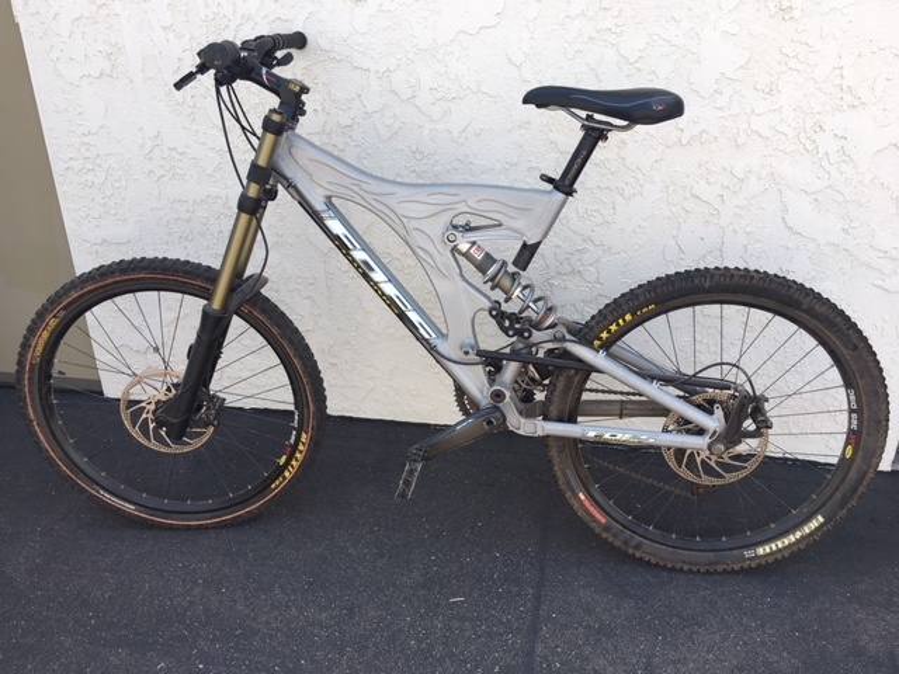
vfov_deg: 48.2
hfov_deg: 61.7
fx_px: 753
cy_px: 337
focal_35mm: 29
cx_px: 450
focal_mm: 4.15
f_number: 2.2
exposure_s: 1/447
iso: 25
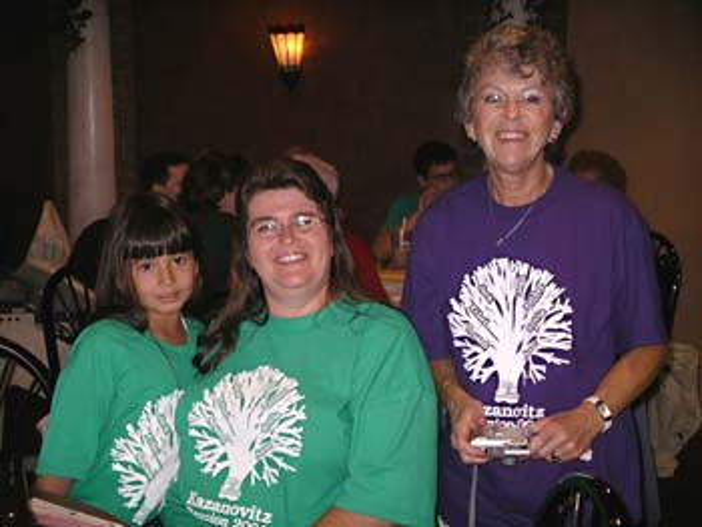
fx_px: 1258
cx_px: 351
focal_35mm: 62
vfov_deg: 23.7
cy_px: 264
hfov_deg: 31.2
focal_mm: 12.8
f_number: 3.3
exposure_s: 1/50
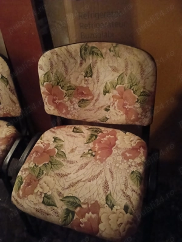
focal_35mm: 27
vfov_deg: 65.2
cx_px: 91
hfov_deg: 51.5
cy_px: 121
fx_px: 189
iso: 6400
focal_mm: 3.98
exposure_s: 1/10
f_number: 1.8
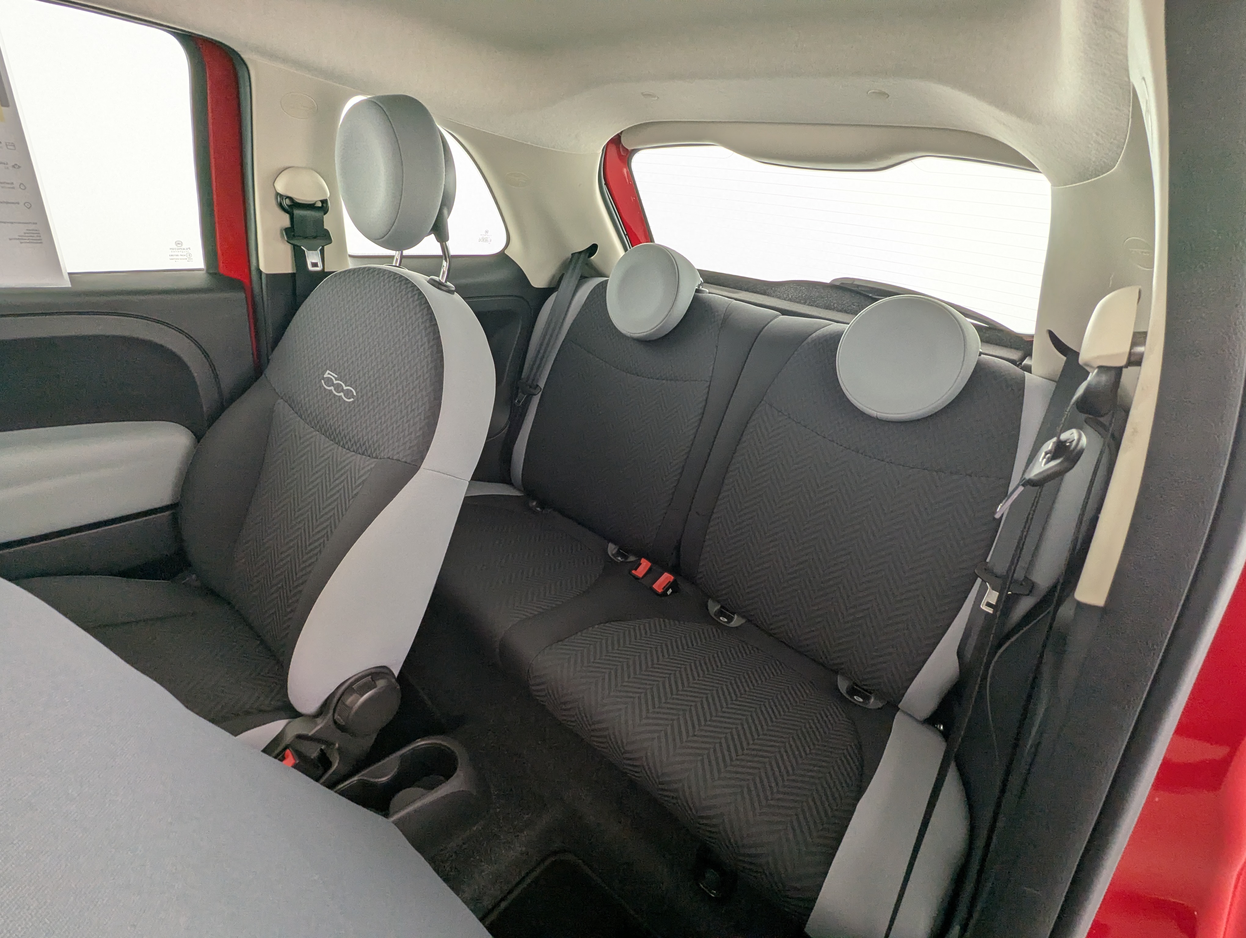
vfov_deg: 78.2
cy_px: 469
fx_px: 577
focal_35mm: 16
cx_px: 623
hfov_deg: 94.4
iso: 58
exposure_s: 1/65.2
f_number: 2.2
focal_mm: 2.35
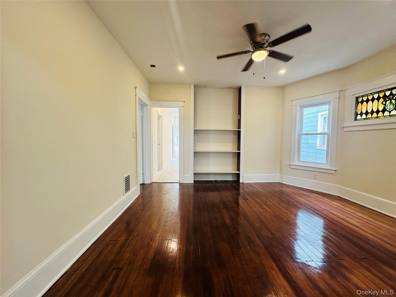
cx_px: 198
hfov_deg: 102.1
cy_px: 148
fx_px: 160
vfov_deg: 85.7
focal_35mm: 14
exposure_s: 1/120
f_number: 2.2
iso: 200
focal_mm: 2.22
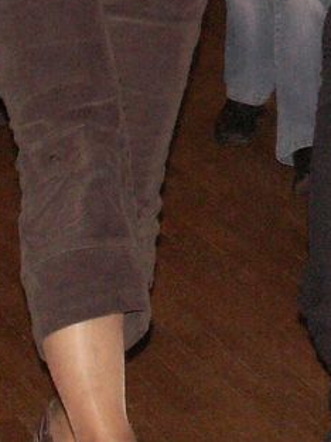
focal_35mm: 158
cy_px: -271
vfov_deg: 11.8
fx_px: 2014
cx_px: 455
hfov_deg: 9.2
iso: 160
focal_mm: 5.86
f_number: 2.8
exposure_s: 1/40
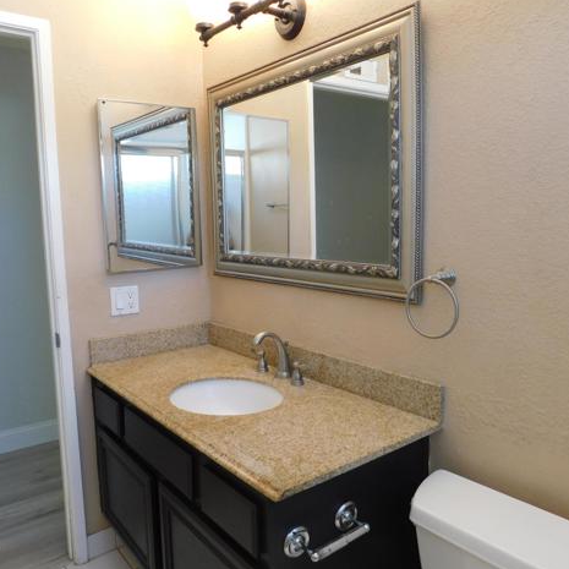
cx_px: 294
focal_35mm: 28
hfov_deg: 57.3
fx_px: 521
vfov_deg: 57.3
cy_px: 279
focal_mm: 4
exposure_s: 1/30
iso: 220
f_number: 3
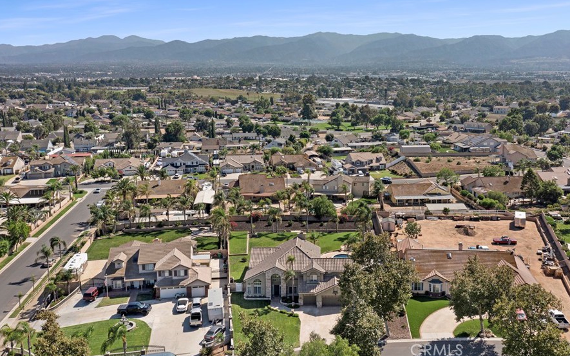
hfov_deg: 58.0
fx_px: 513
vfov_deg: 38.1
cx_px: 315
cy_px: 140
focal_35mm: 33
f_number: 5.6
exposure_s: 1/320
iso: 100
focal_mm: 10.26
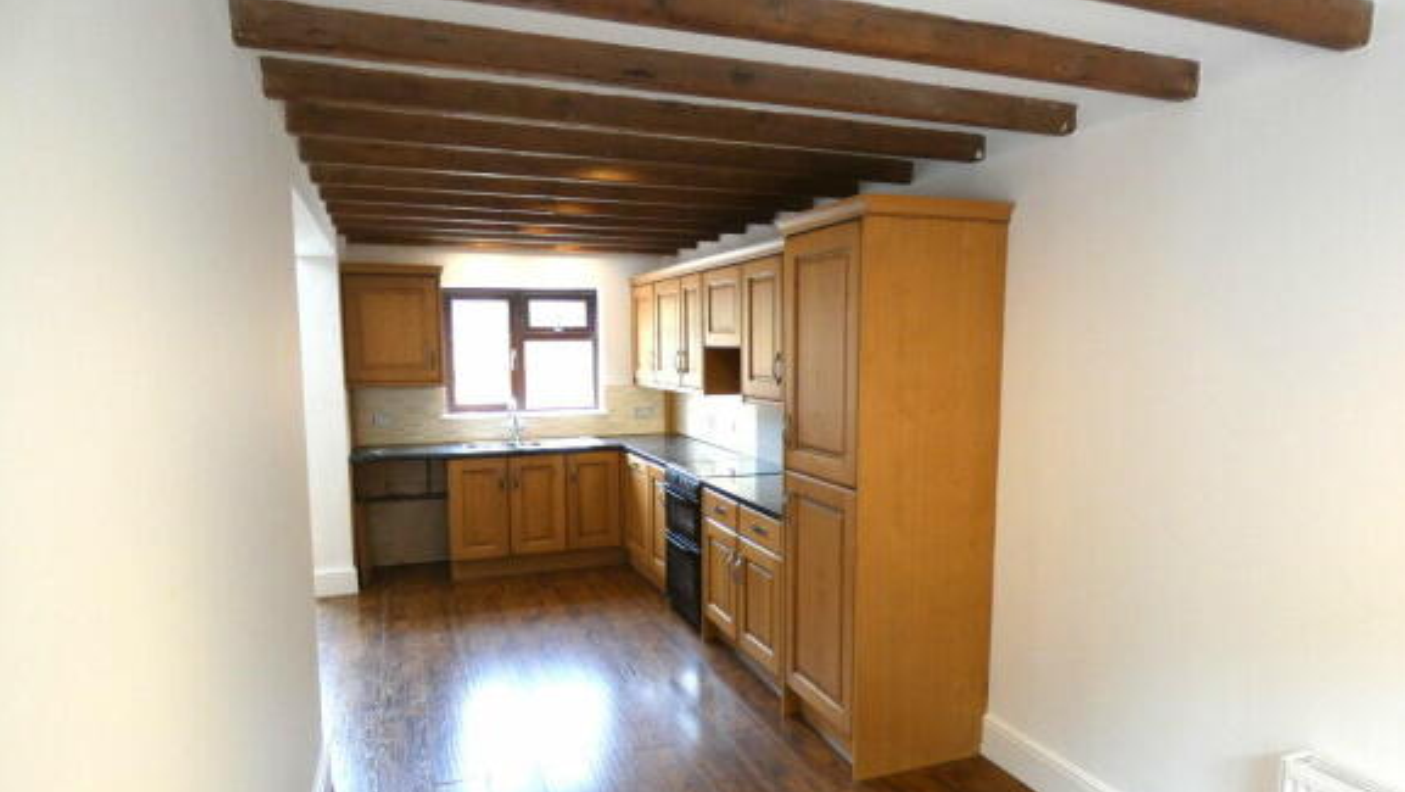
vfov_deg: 51.3
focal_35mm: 22
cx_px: 705
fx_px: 820
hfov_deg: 81.2
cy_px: 454
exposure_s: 1/60
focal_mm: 3.6
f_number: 2.8
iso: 200
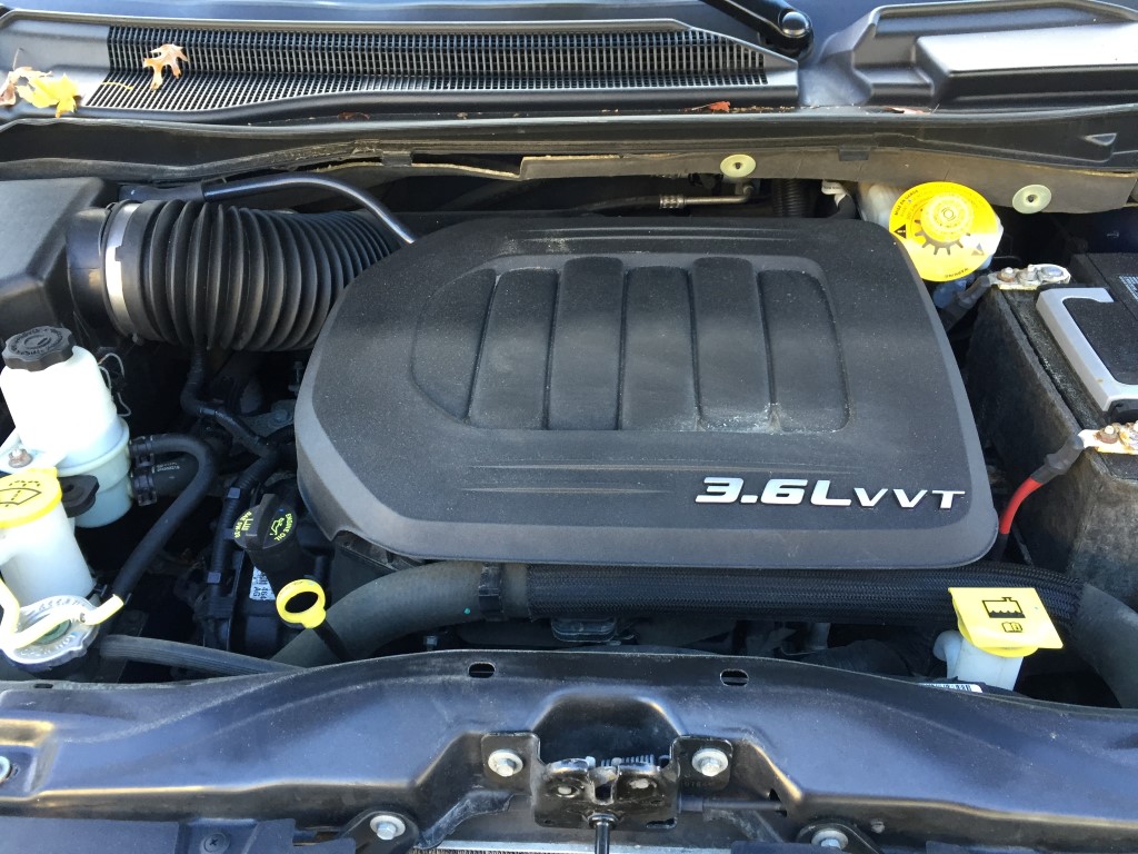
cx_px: 569
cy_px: 427
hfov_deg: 61.7
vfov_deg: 48.2
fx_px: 953
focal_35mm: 29
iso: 40
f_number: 2.2
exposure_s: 1/30
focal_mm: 4.15
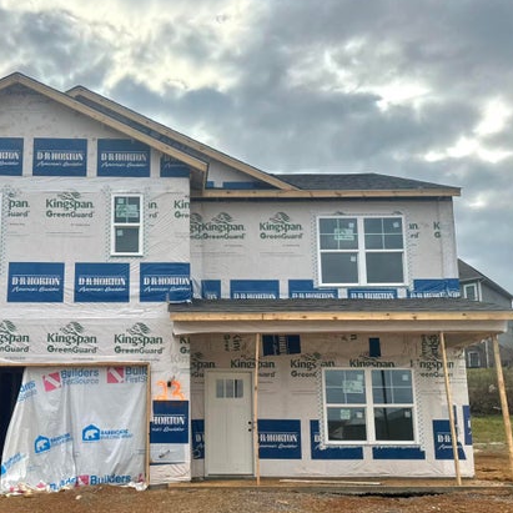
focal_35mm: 33
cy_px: 273
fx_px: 553
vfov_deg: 49.7
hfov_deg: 48.9
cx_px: 170
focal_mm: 6.76
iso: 80
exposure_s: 1/5000
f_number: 1.78
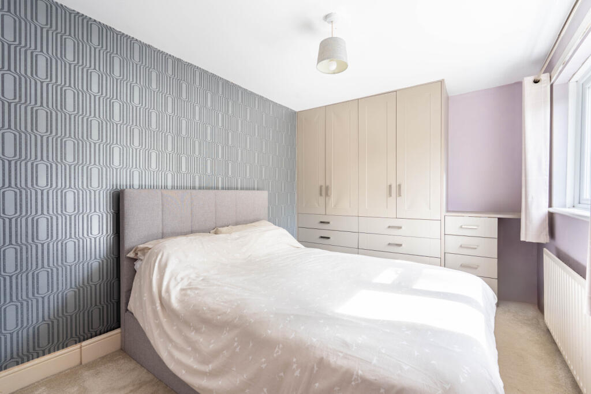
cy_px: 197
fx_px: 263
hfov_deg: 96.7
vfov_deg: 73.8
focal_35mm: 16
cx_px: 296
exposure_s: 1/60
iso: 320
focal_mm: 16
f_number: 8
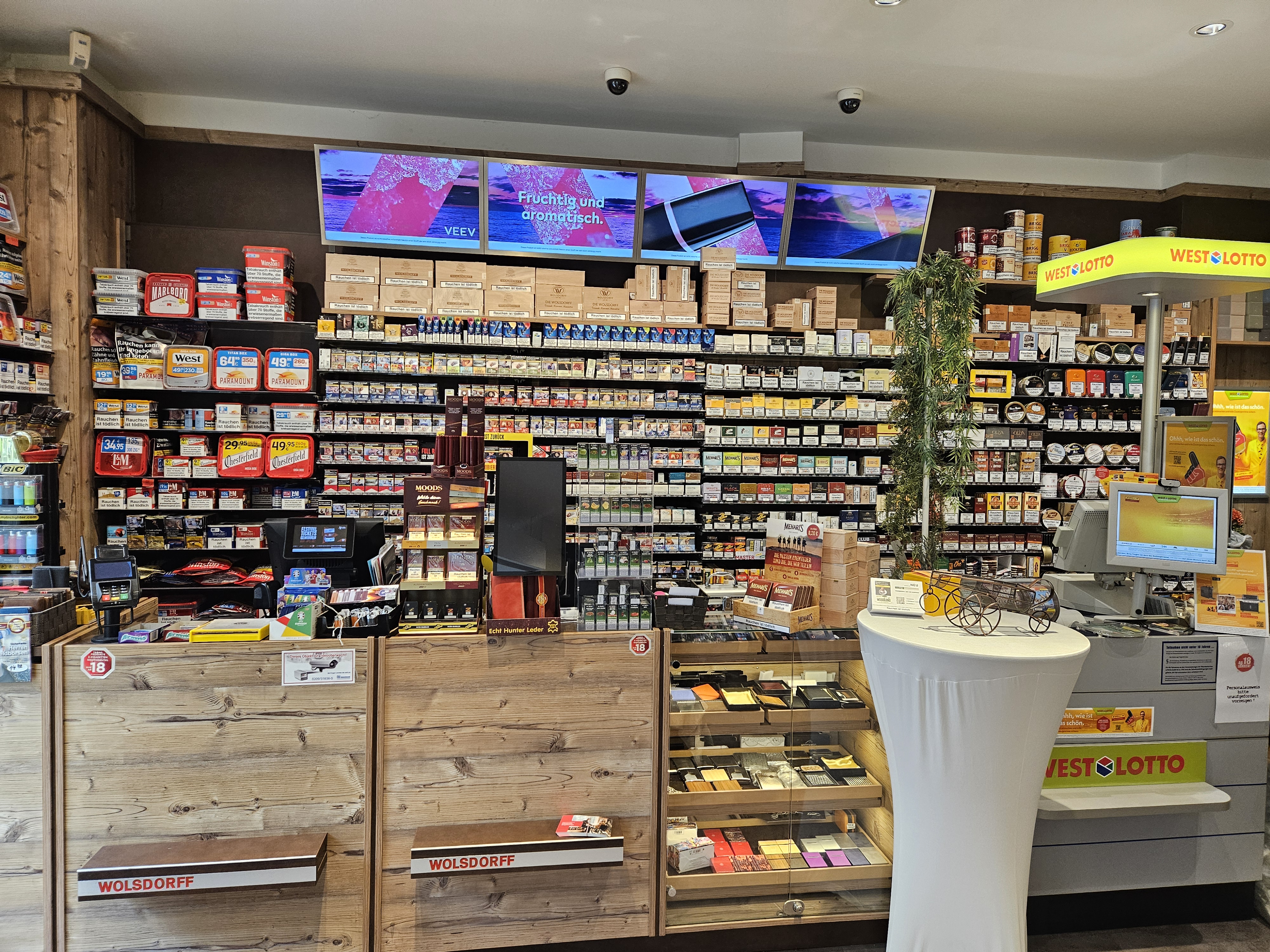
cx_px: 635
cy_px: 476
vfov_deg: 58.9
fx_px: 844
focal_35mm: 23
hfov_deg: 73.9
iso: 250
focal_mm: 5.4
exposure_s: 1/180
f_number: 1.8
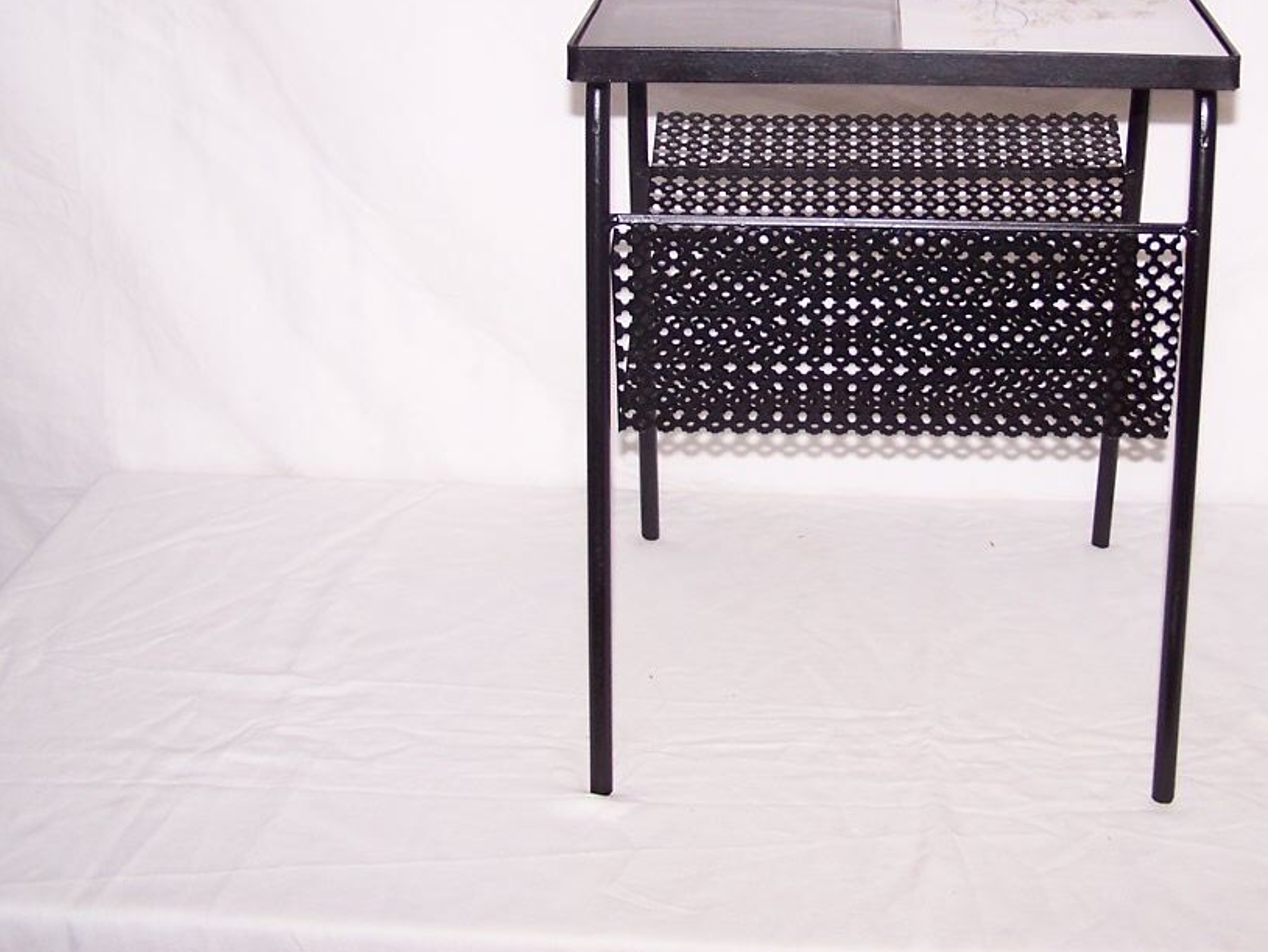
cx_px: 858
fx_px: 2052
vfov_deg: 25.9
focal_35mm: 56
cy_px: 280
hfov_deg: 34.0
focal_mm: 6.3
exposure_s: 1/60
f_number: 2.8
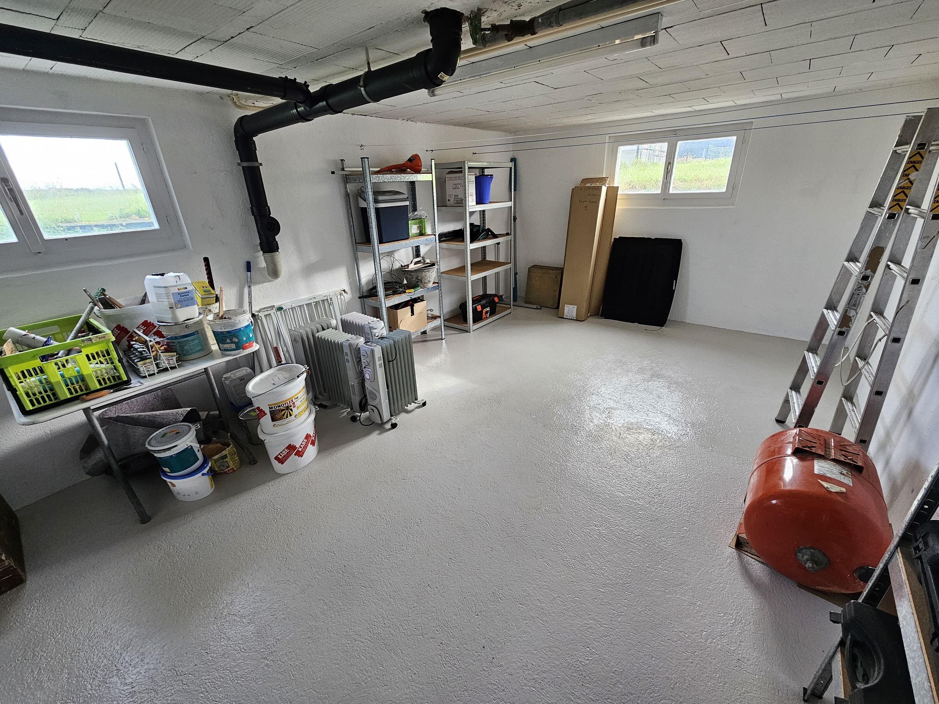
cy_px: 352
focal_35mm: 13
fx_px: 353
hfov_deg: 106.2
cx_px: 470
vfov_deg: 89.9
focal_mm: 2.2
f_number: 2.2
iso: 100
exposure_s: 1/50
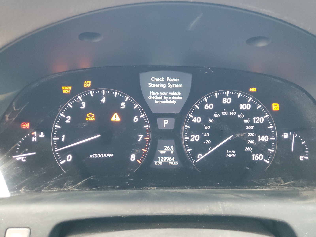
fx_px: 237
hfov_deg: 67.3
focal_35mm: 26
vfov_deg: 53.1
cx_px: 158
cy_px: 118
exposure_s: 1/40
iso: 316
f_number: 1.5
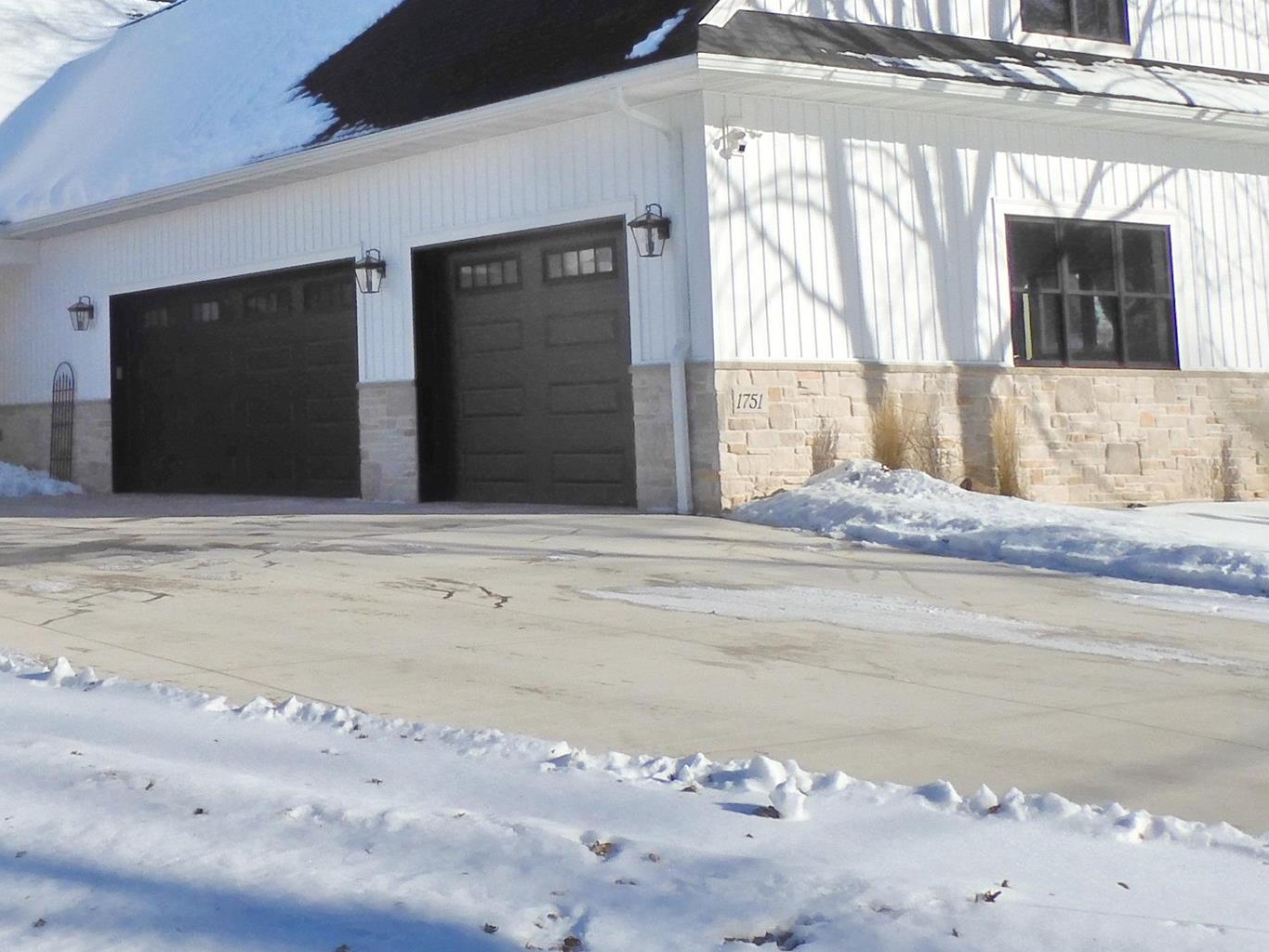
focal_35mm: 54
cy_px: 209
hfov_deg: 33.6
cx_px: 118
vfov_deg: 26.6
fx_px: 1980
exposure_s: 1/1600
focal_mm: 4.3
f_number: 4.5
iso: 100
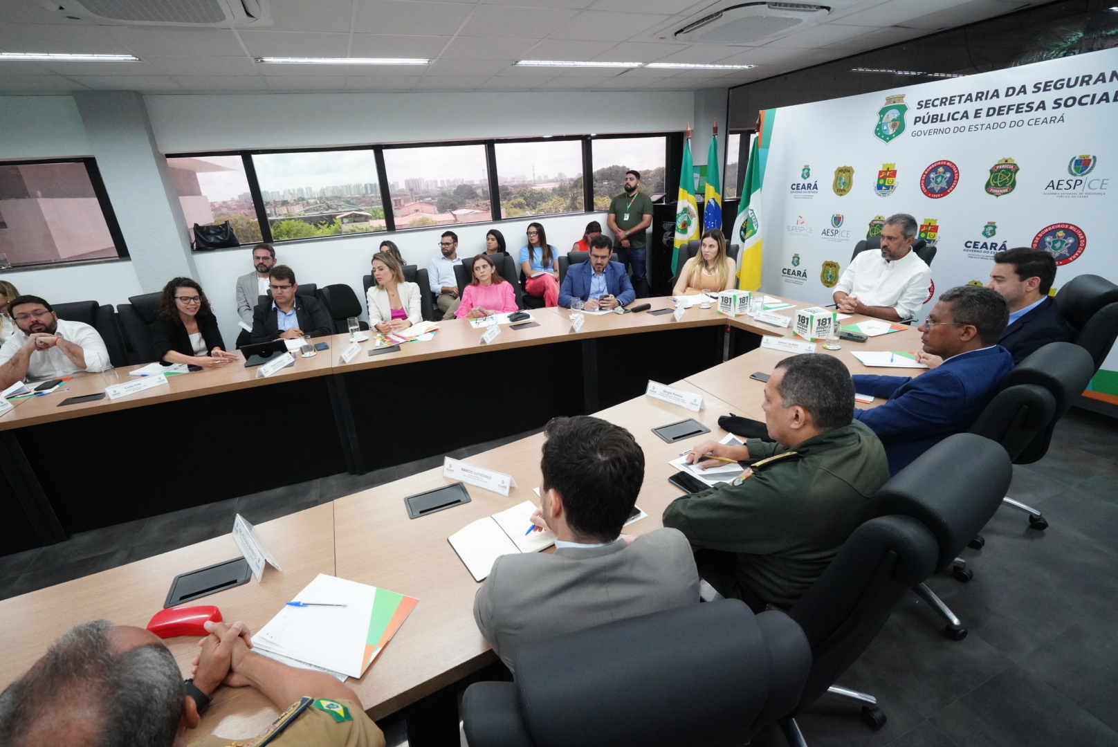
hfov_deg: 96.7
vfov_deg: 73.8
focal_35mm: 16
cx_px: 559
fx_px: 497
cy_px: 374
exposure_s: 1/160
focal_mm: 16
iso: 8000
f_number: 9
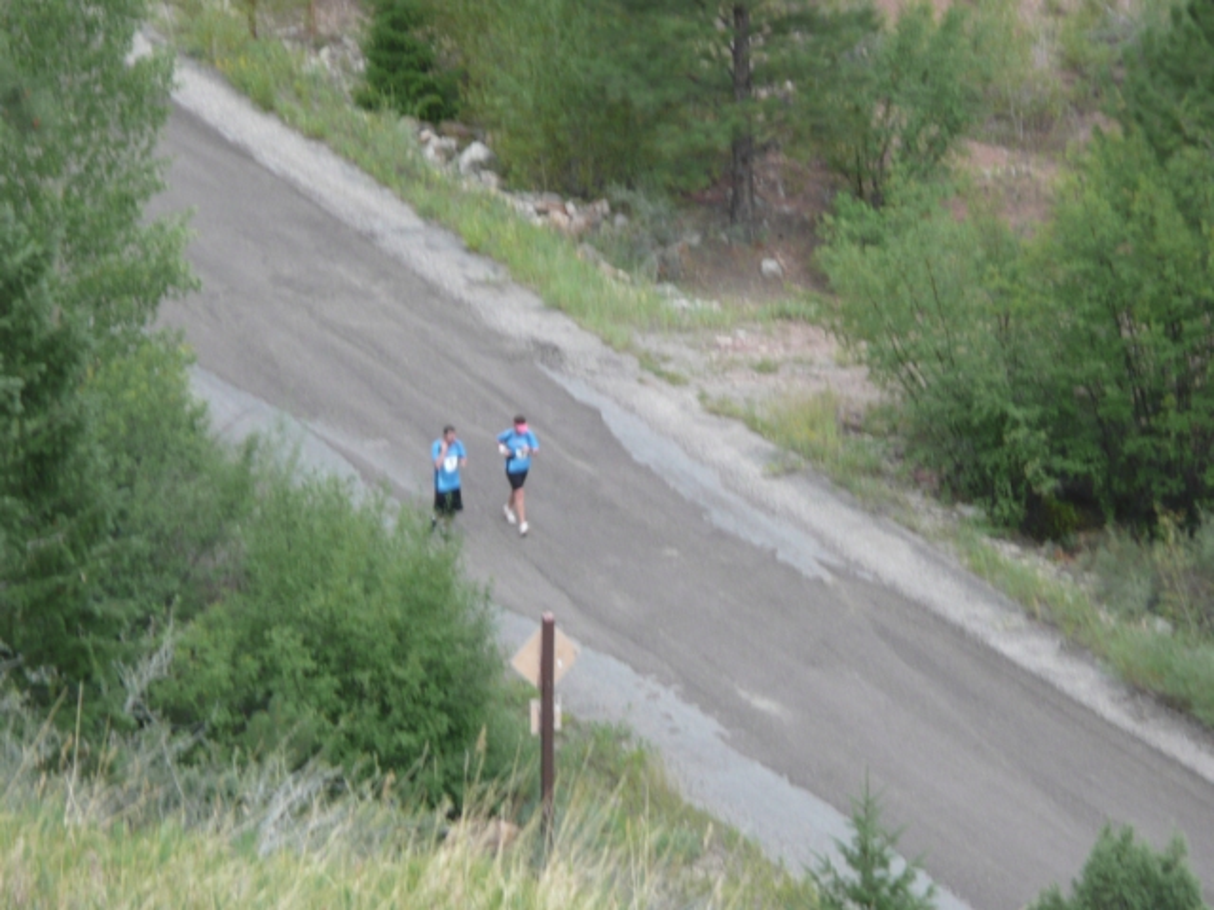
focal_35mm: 336
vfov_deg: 4.4
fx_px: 11784
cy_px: 455
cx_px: 607
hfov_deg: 5.9
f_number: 4.9
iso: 100
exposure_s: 1/40
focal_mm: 46
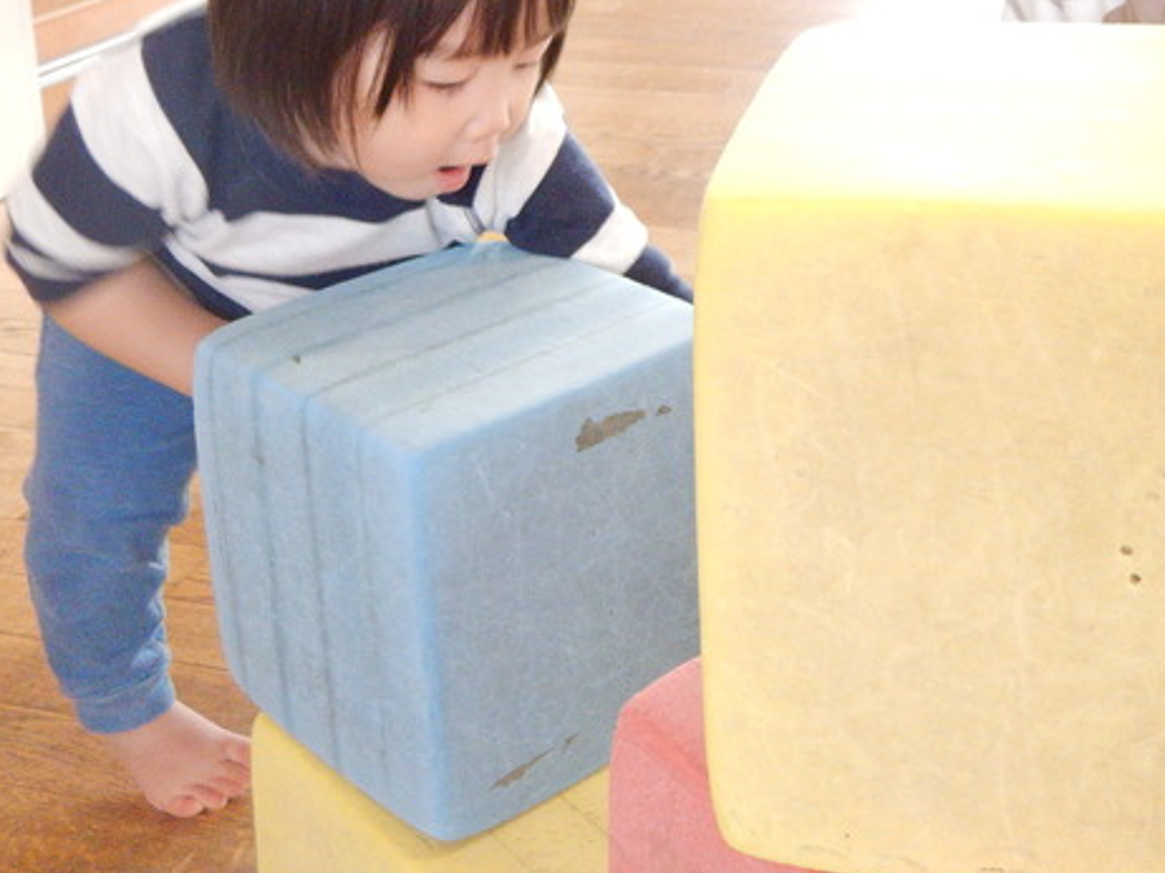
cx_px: 749
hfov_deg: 36.6
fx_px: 1749
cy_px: 50
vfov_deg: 26.8
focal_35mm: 52
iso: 160
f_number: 2.8
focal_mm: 4.3
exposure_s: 1/30
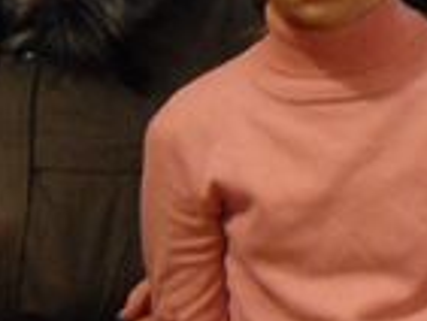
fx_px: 2173
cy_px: -164
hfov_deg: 10.3
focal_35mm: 176
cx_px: 851
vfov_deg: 8.3
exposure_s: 1/15
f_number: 3
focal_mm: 5.6
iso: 400
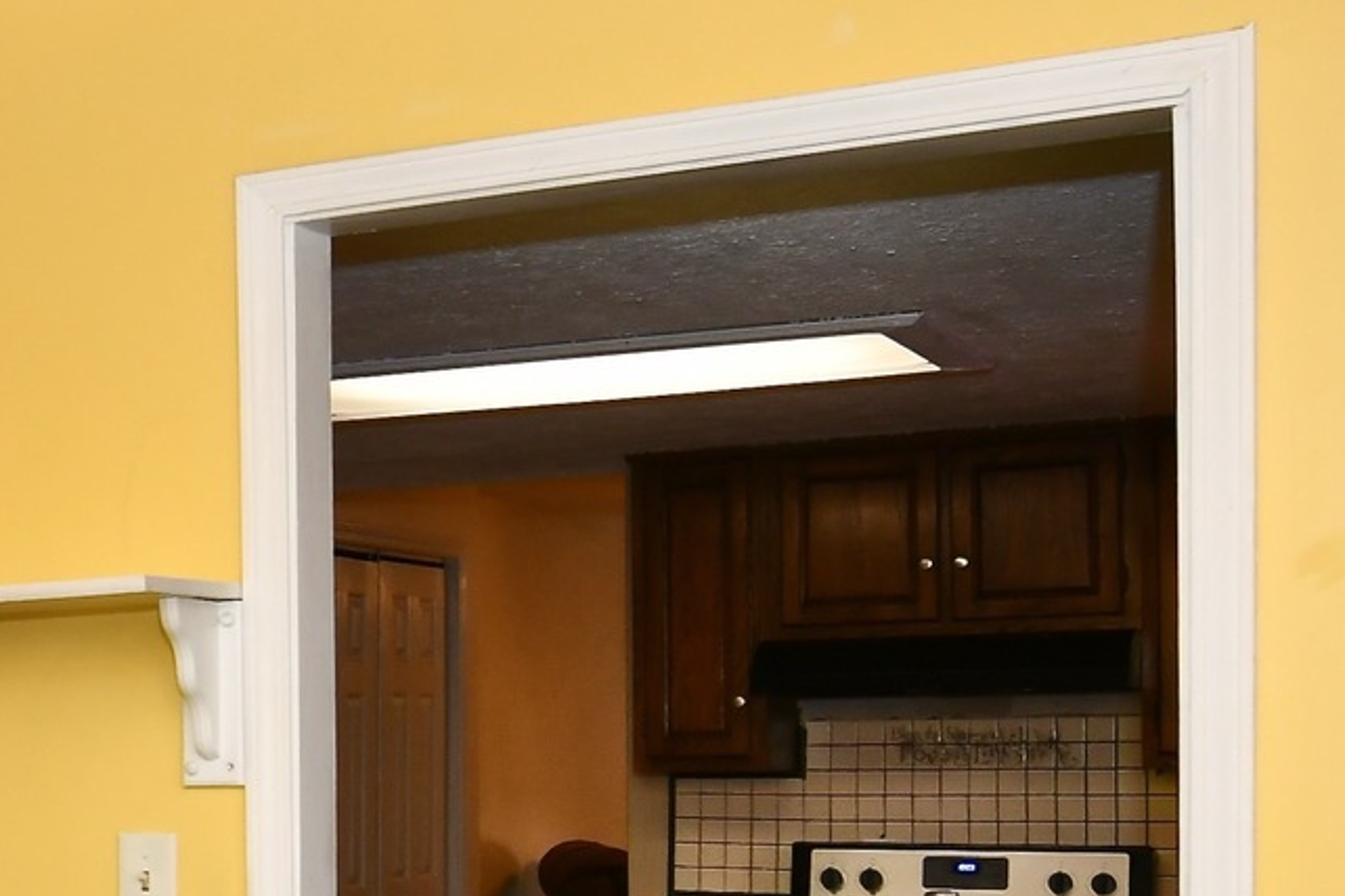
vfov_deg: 19.8
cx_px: -461
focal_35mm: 67
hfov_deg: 25.4
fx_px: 2503
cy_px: 873
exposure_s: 1/60
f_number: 6.3
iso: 640
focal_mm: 14
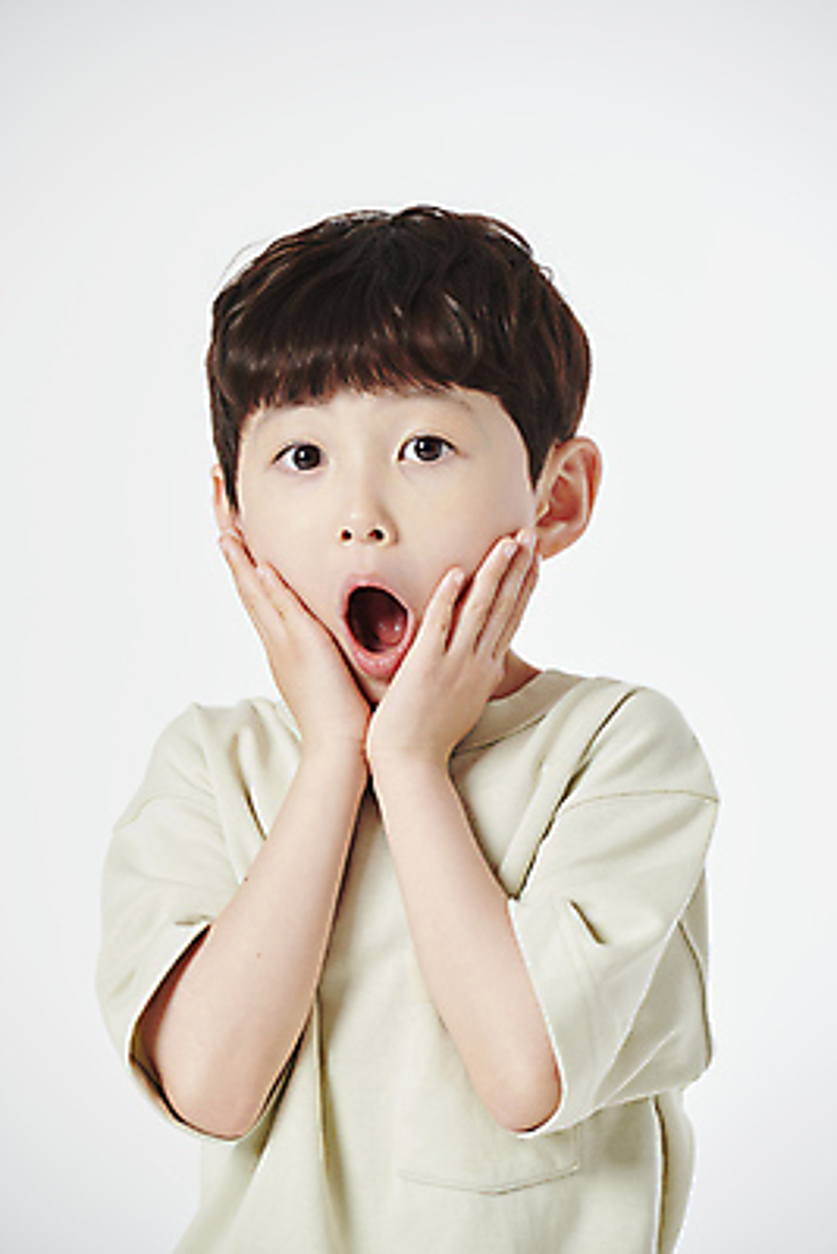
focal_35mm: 200
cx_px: 418
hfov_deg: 6.9
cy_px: 627
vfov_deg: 10.3
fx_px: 6968
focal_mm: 200
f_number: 6.3
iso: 31
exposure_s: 1/125
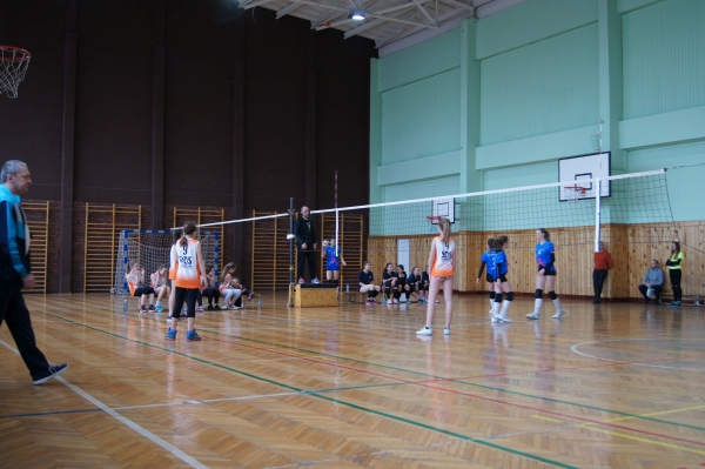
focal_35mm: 39
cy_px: 234
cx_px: 352
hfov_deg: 49.6
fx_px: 763
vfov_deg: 34.2
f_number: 4
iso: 400
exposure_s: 1/40
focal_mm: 26
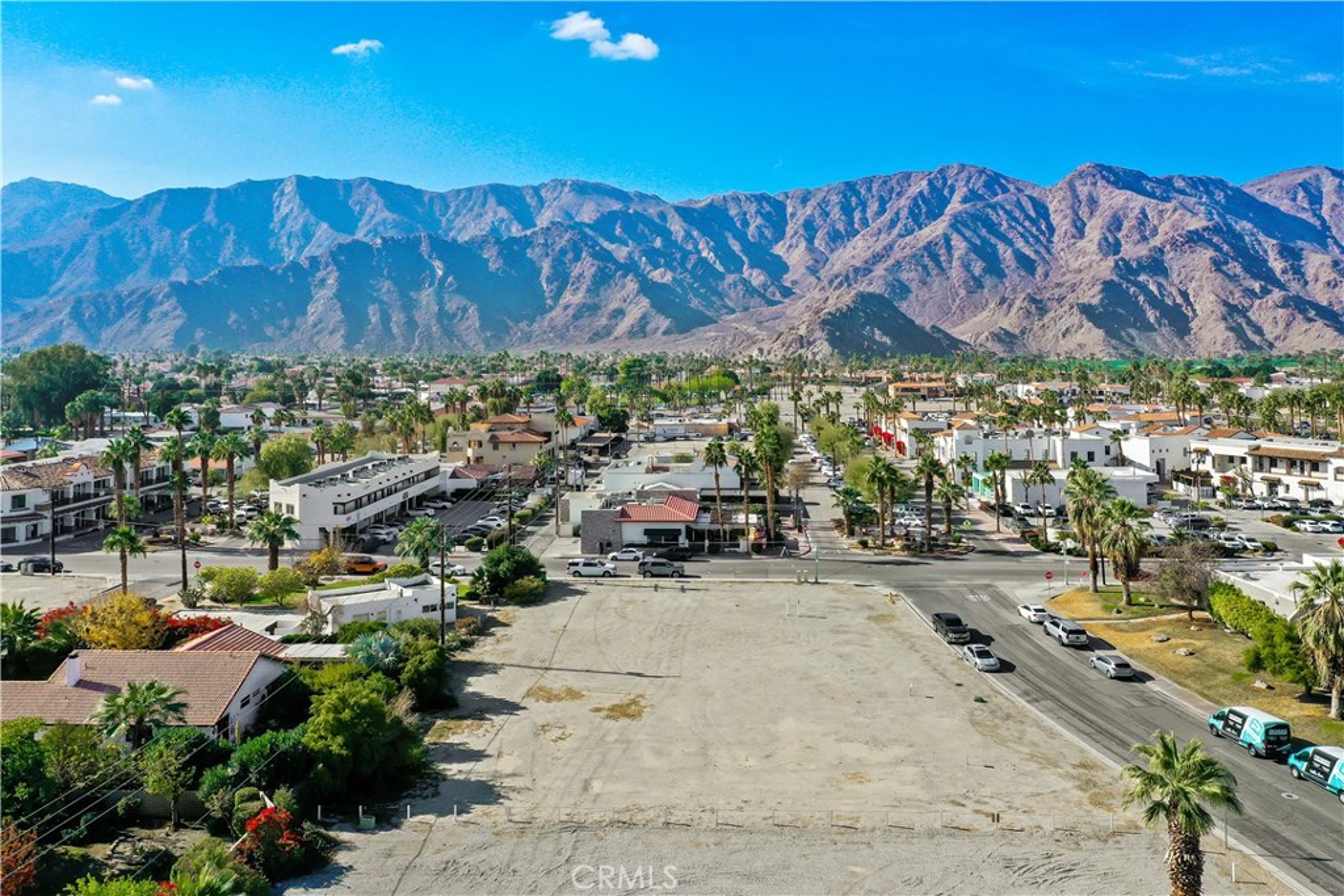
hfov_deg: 65.5
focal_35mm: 28
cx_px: 672
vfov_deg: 46.4
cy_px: 448
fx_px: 1045
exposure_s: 1/500
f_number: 6.3
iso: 100
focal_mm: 10.26
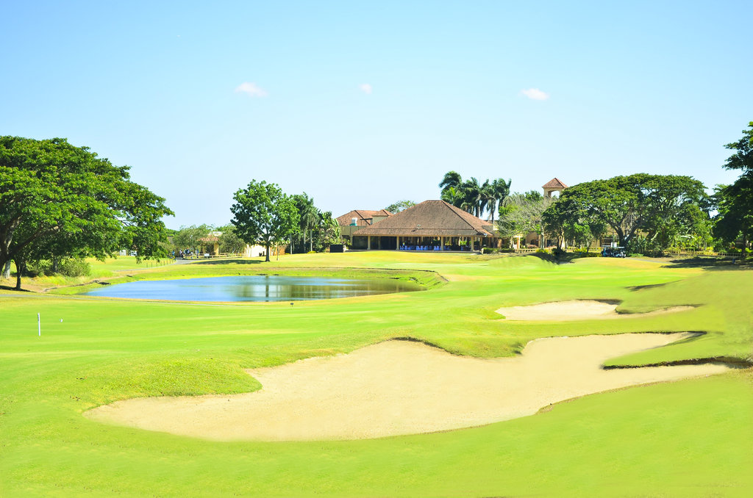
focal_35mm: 66
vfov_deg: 20.5
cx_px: 376
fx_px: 1377
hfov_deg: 30.6
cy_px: 249
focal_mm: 44
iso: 100
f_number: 5.3
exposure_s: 1/320
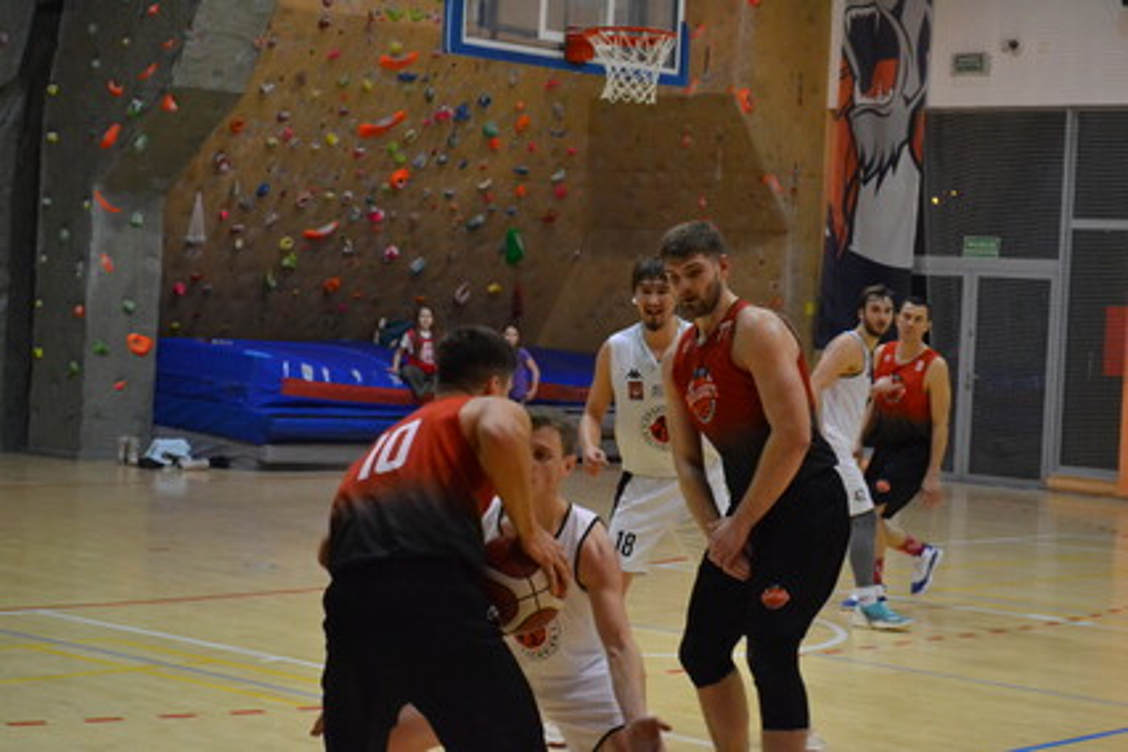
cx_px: 564
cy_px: 376
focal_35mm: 82
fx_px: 2585
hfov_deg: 24.6
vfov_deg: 16.6
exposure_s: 1/200
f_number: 5.6
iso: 3200
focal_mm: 55
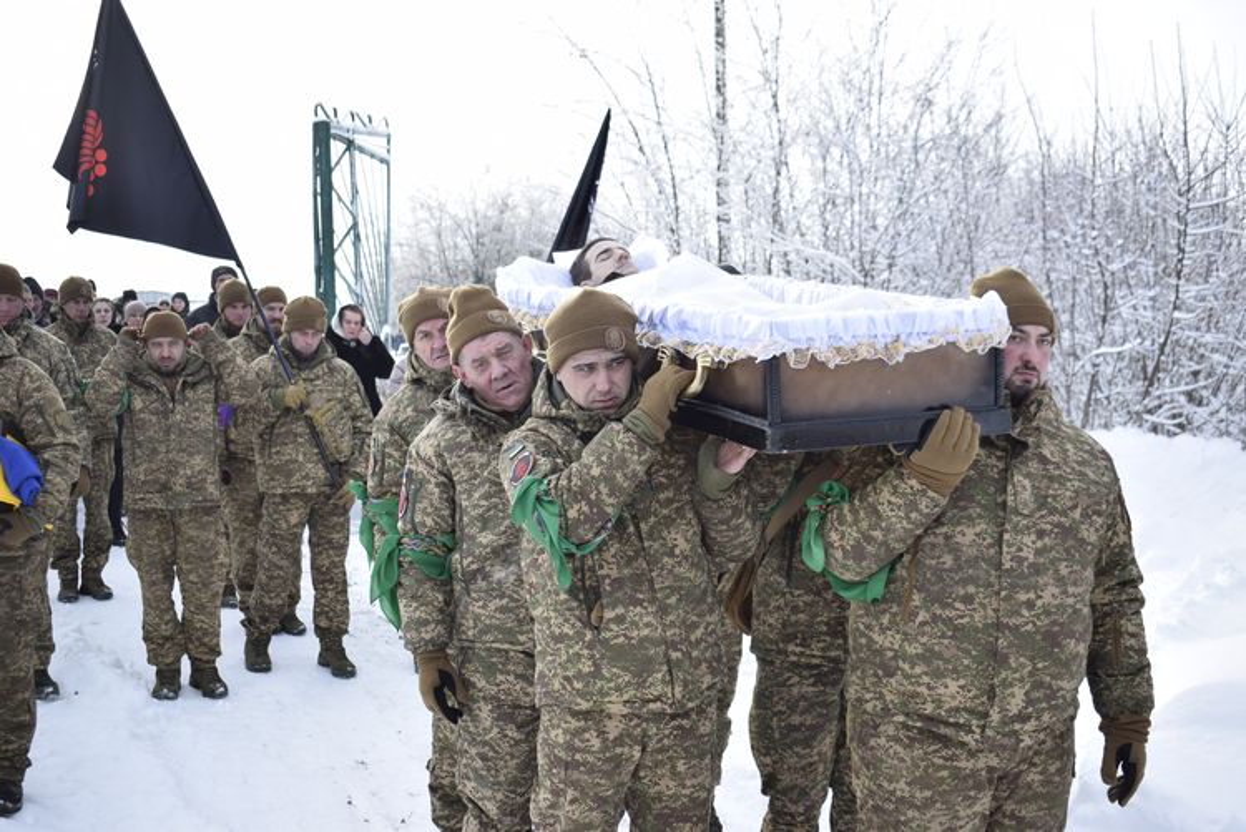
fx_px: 1506
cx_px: 623
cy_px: 416
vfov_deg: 30.9
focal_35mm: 44
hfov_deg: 44.9
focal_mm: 29
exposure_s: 1/500
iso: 200
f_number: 5
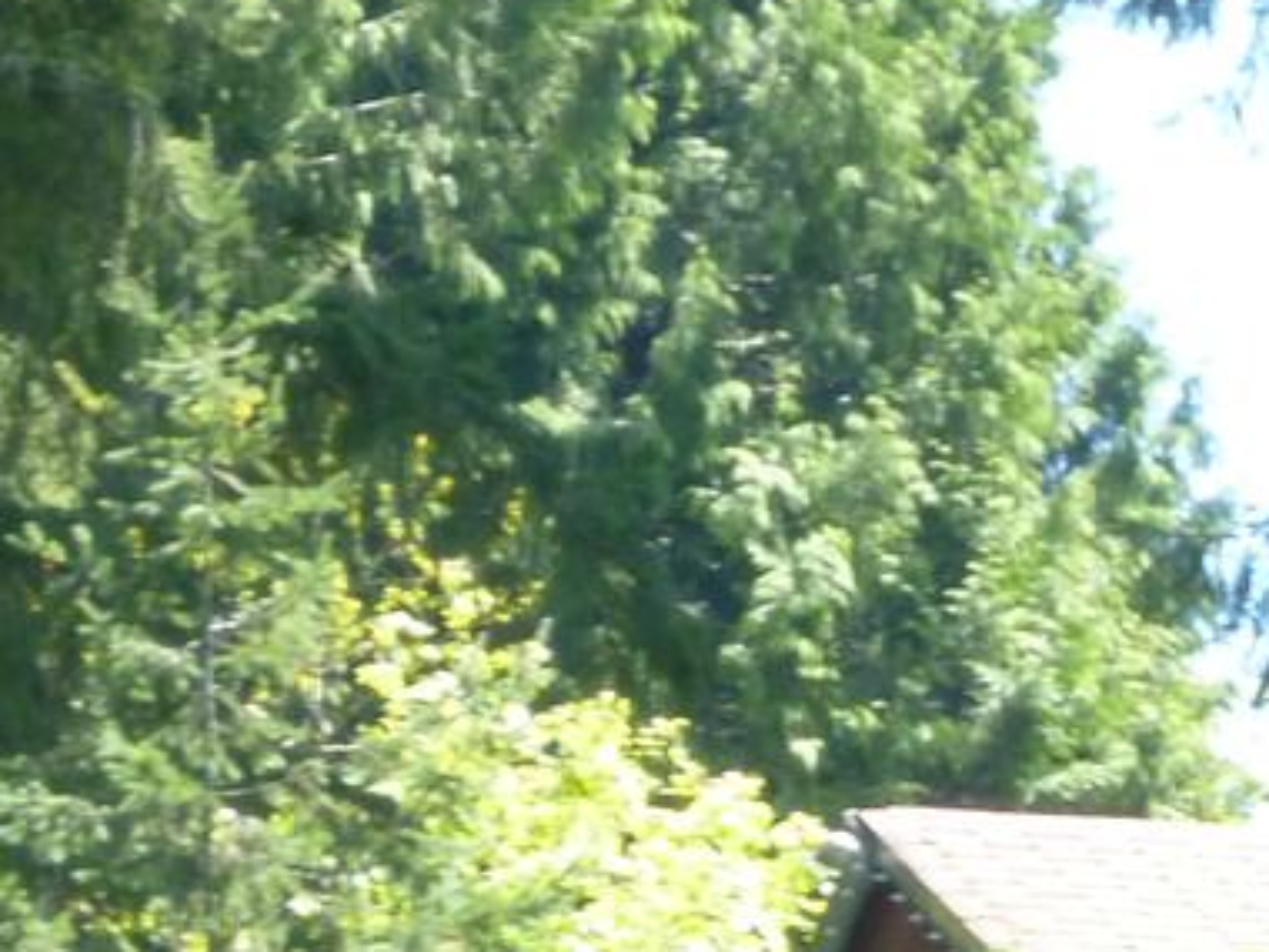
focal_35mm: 680
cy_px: 1339
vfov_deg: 2.2
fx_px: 24928
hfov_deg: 2.9
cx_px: 1897
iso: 160
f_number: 5.9
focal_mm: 36
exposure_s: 1/60
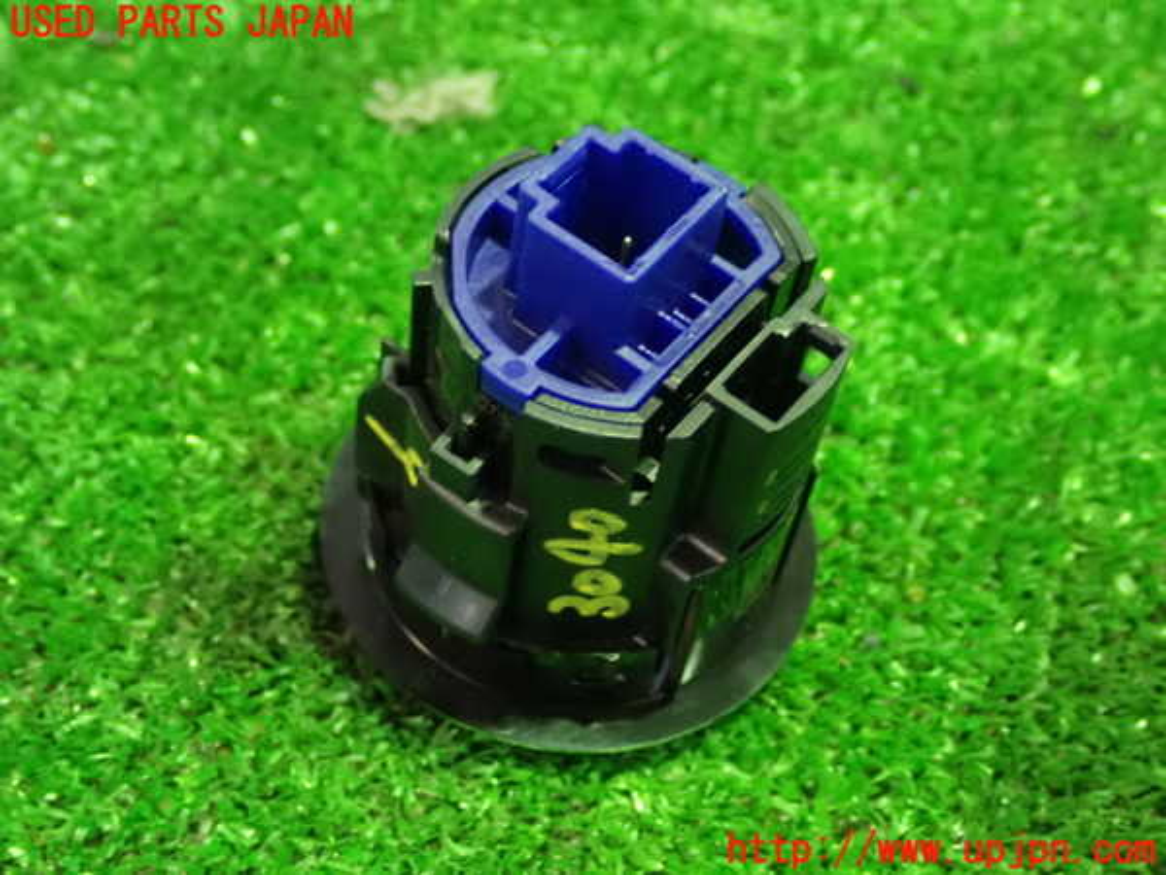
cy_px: 438
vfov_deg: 25.2
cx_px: 583
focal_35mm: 58
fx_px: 1954
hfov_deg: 33.2
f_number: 3.5
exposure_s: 1/13
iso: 1600
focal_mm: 10.35
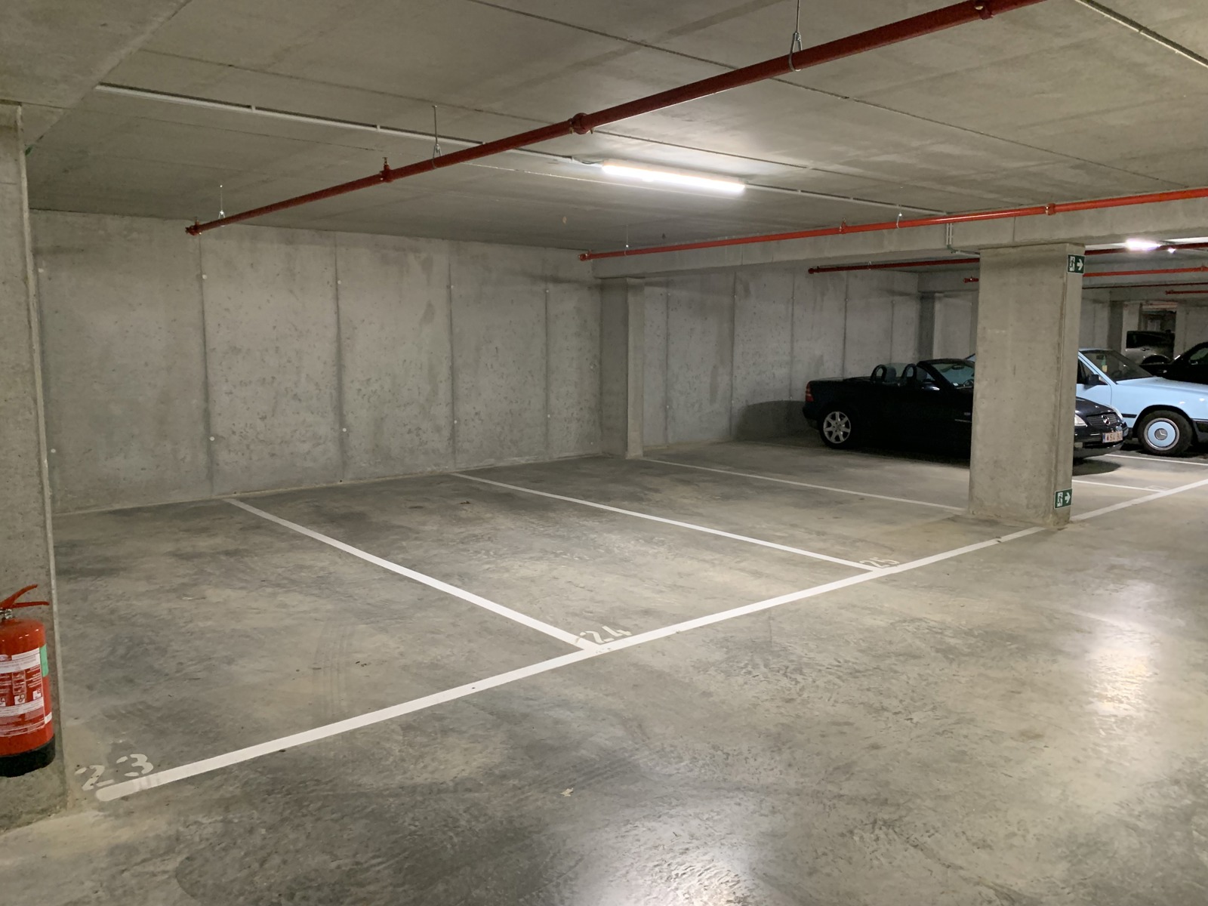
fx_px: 907
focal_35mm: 26
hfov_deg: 67.3
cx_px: 604
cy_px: 453
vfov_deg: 53.1
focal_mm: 4.25
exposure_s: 1/56
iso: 400
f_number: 1.8
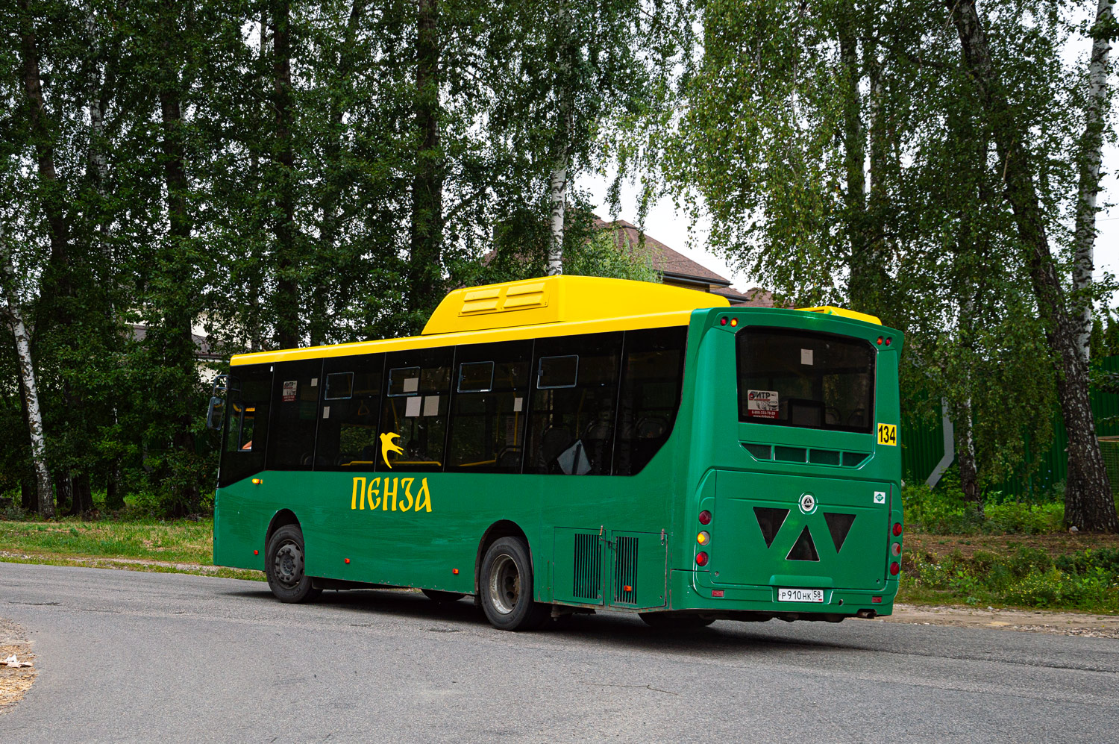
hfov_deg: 38.9
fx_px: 1584
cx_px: 560
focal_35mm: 51
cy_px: 372
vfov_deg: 26.4
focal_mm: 34
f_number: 5.6
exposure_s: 1/400
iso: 100
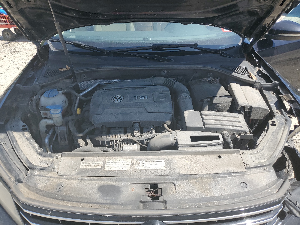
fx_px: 225
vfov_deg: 53.1
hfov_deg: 67.3
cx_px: 150
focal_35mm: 26
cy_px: 112
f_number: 1.5
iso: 50
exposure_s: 1/1667
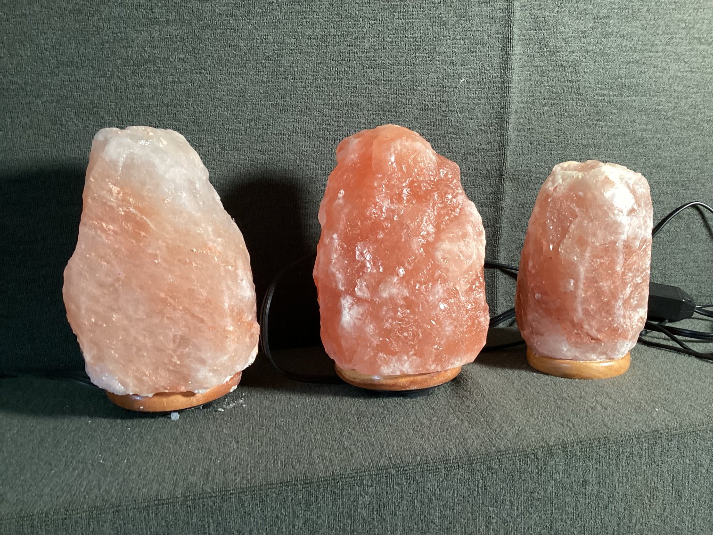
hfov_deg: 58.3
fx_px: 639
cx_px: 356
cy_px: 268
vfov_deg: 45.4
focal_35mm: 31
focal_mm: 3.3
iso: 250
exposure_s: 1/50
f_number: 2.4
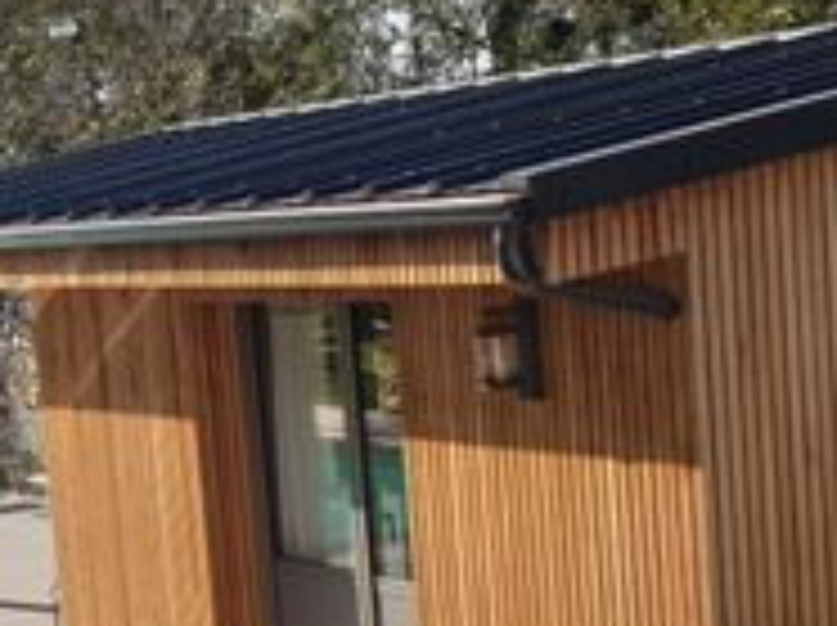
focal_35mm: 84
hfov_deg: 19.9
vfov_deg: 17.4
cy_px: 482
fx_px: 2028
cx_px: -454
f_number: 2.4
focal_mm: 4.3
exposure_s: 1/1916
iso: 50
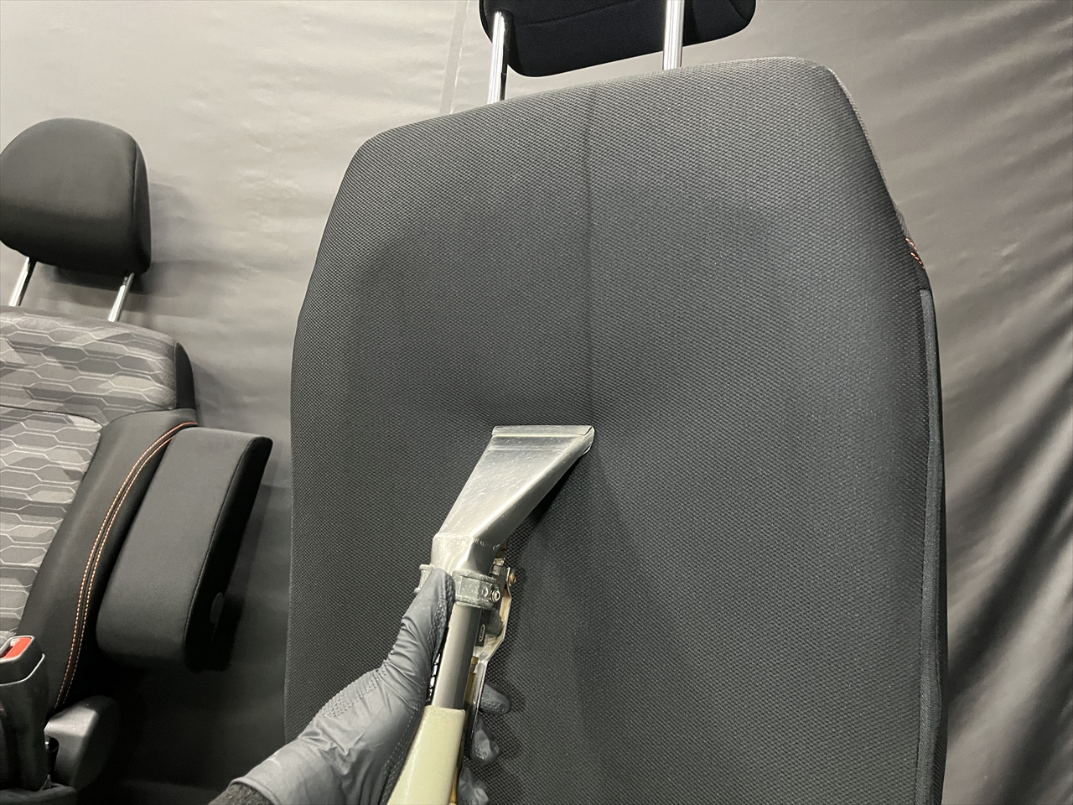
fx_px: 806
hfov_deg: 67.3
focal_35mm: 26
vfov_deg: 53.1
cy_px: 402
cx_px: 536
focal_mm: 5.1
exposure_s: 1/34
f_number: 1.6
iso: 640
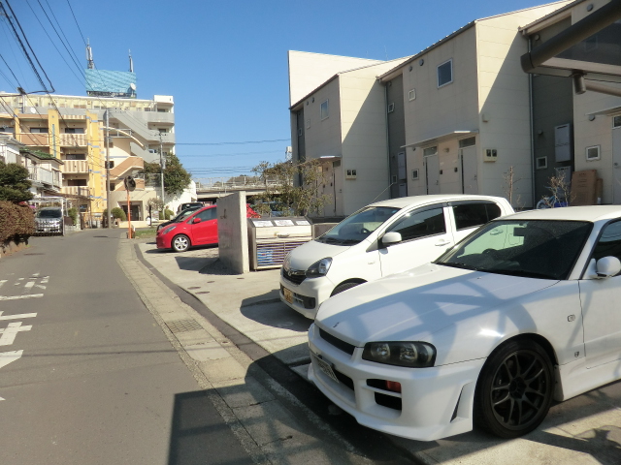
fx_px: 431
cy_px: 232
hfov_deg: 71.6
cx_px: 310
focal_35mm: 24
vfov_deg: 56.8
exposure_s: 1/200
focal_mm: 4.3
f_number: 7.5
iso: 80
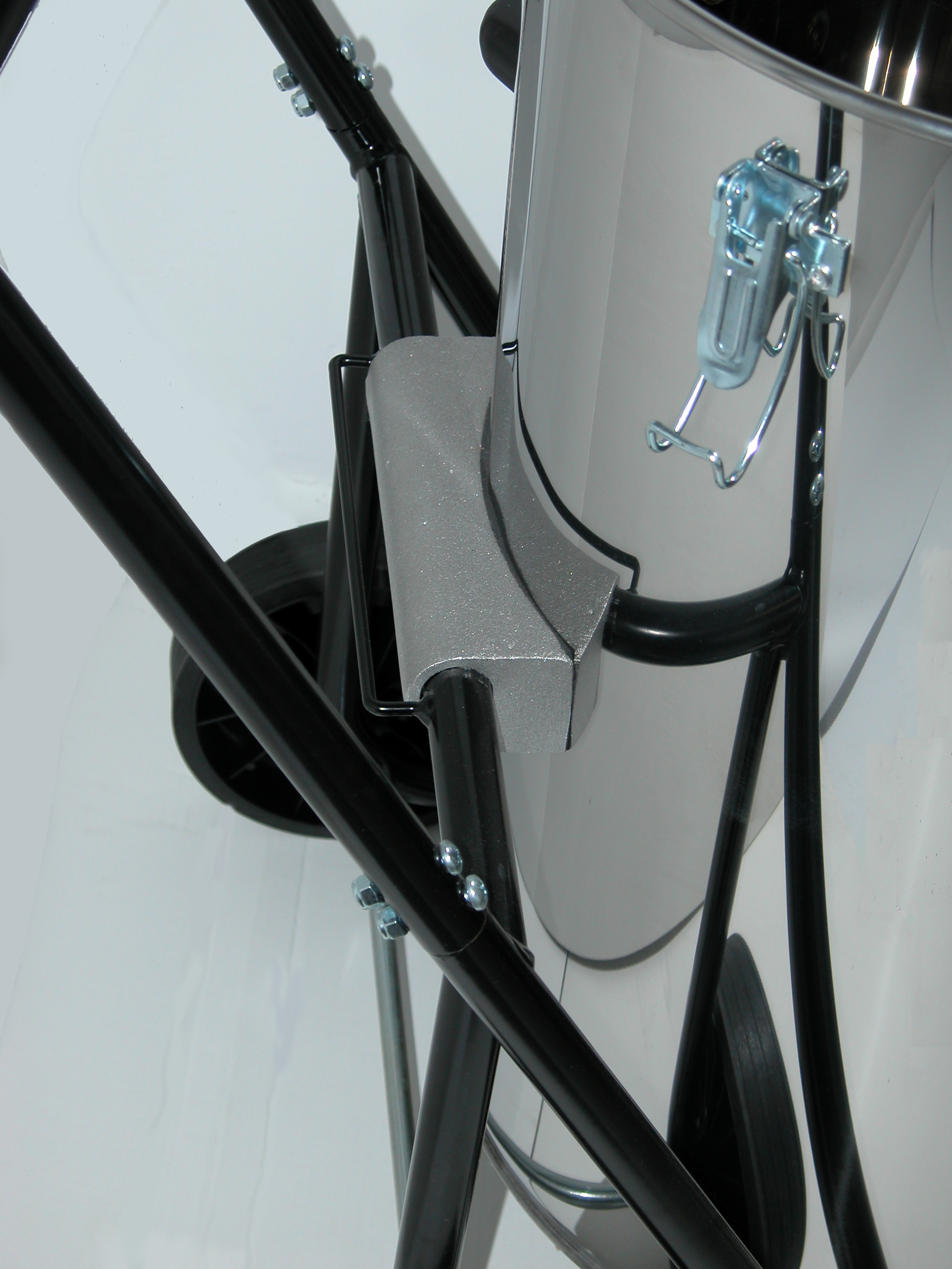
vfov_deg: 21.3
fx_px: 3374
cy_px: 634
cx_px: 476
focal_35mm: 92
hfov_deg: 16.1
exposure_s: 1/125
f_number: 3.6
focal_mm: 23.7
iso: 100
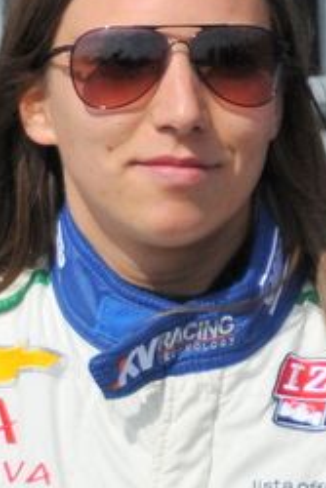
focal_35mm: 648
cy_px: 566
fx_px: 8784
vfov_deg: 3.2
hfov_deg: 2.1
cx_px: 127
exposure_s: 1/3200
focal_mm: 135
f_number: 5.6
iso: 400
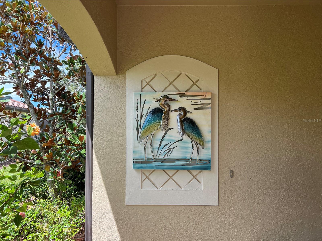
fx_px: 242
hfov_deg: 67.3
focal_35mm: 26
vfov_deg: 53.1
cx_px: 161
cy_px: 120
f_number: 1.5
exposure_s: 1/873
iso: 50
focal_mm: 5.7
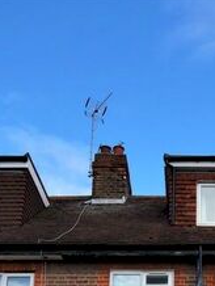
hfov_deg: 19.5
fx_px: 612
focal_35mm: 74
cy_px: 300
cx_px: 199
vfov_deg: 24.8
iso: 100
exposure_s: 1/160
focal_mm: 16
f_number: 9
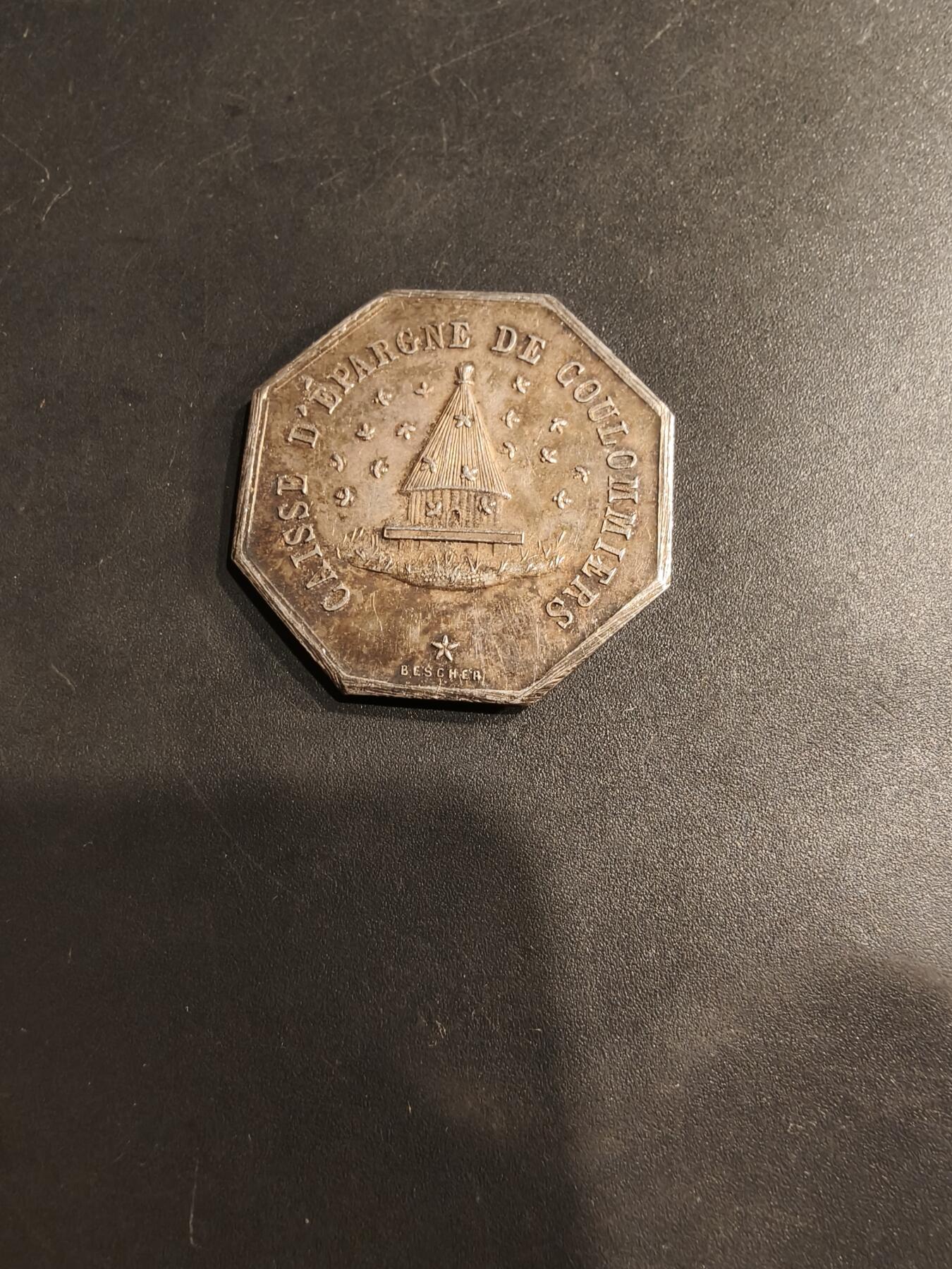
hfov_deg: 58.9
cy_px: 634
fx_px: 843
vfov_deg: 73.9
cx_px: 476
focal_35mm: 23
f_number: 2
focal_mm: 2.32
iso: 250
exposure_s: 1/92.6
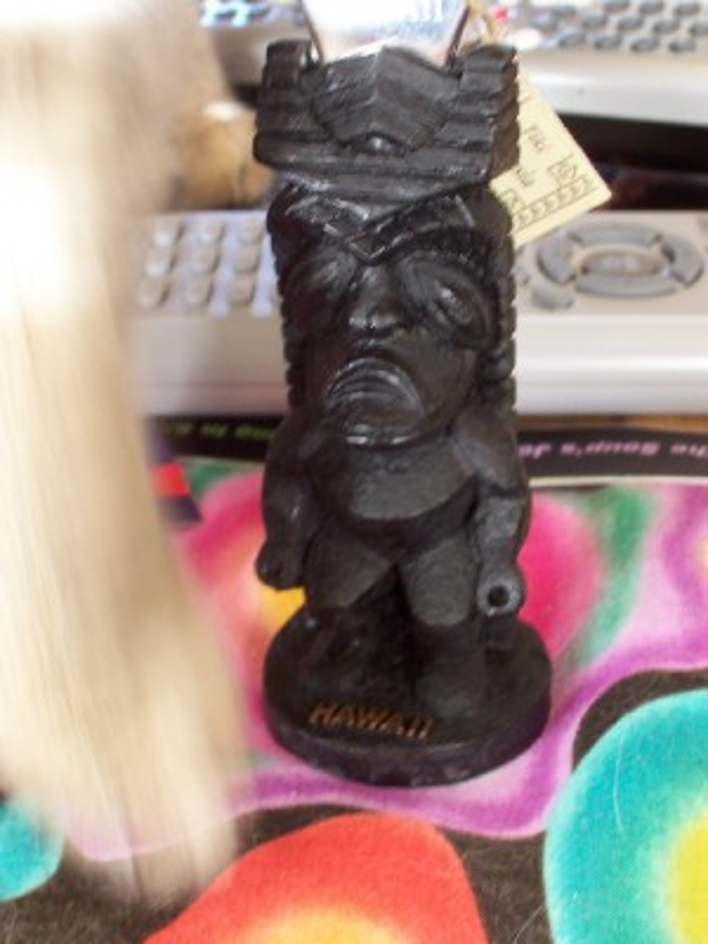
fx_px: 1936
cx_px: 354
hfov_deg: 20.7
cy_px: 472
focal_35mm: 71
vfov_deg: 27.4
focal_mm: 10.8
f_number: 4
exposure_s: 1/15
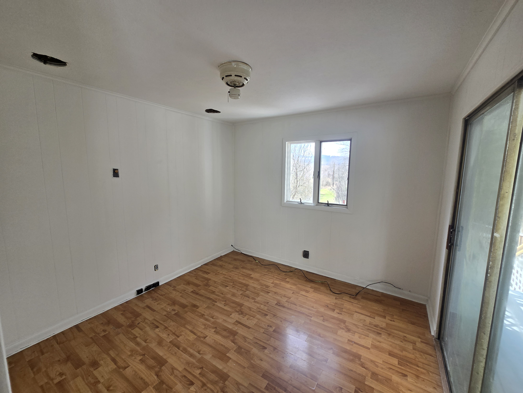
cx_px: 262
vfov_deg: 89.9
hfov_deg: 106.2
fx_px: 196
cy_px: 196
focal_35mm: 13
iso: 64
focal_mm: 2.2
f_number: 2.2
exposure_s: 1/120
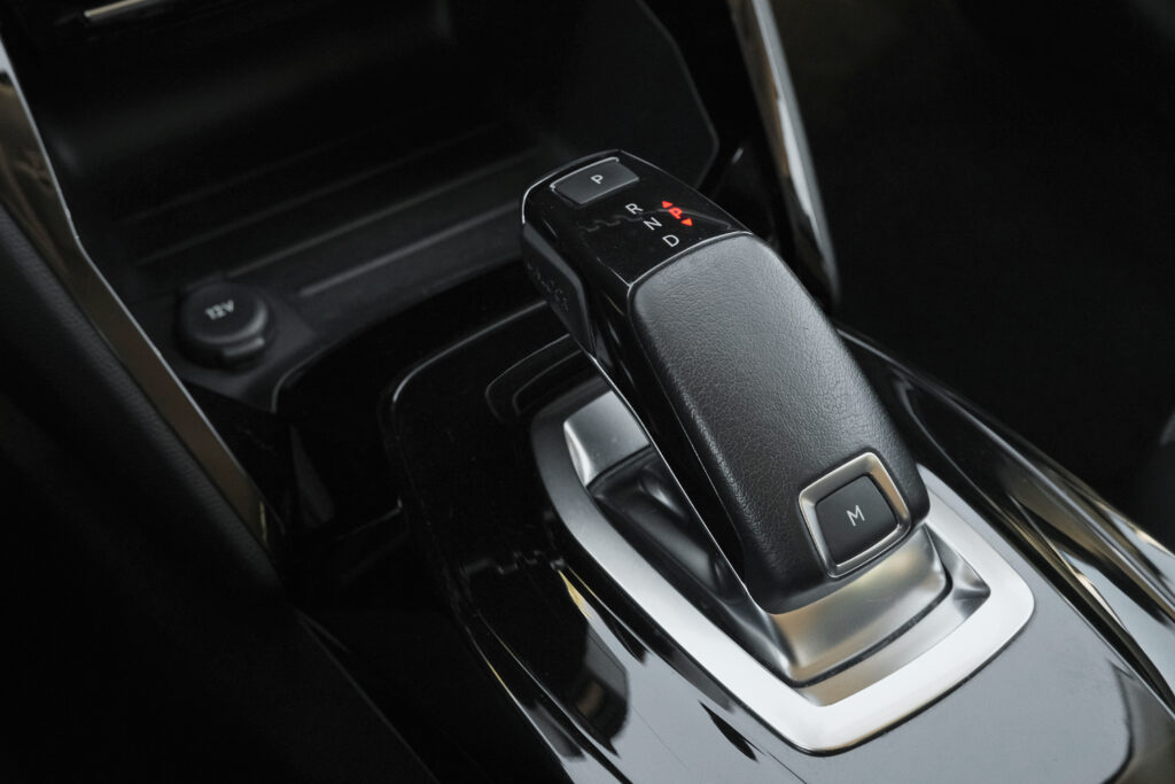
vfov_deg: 32.6
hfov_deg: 47.4
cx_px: 588
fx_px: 1338
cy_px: 392
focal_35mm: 41
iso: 2000
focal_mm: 27.1
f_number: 8
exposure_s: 1/100
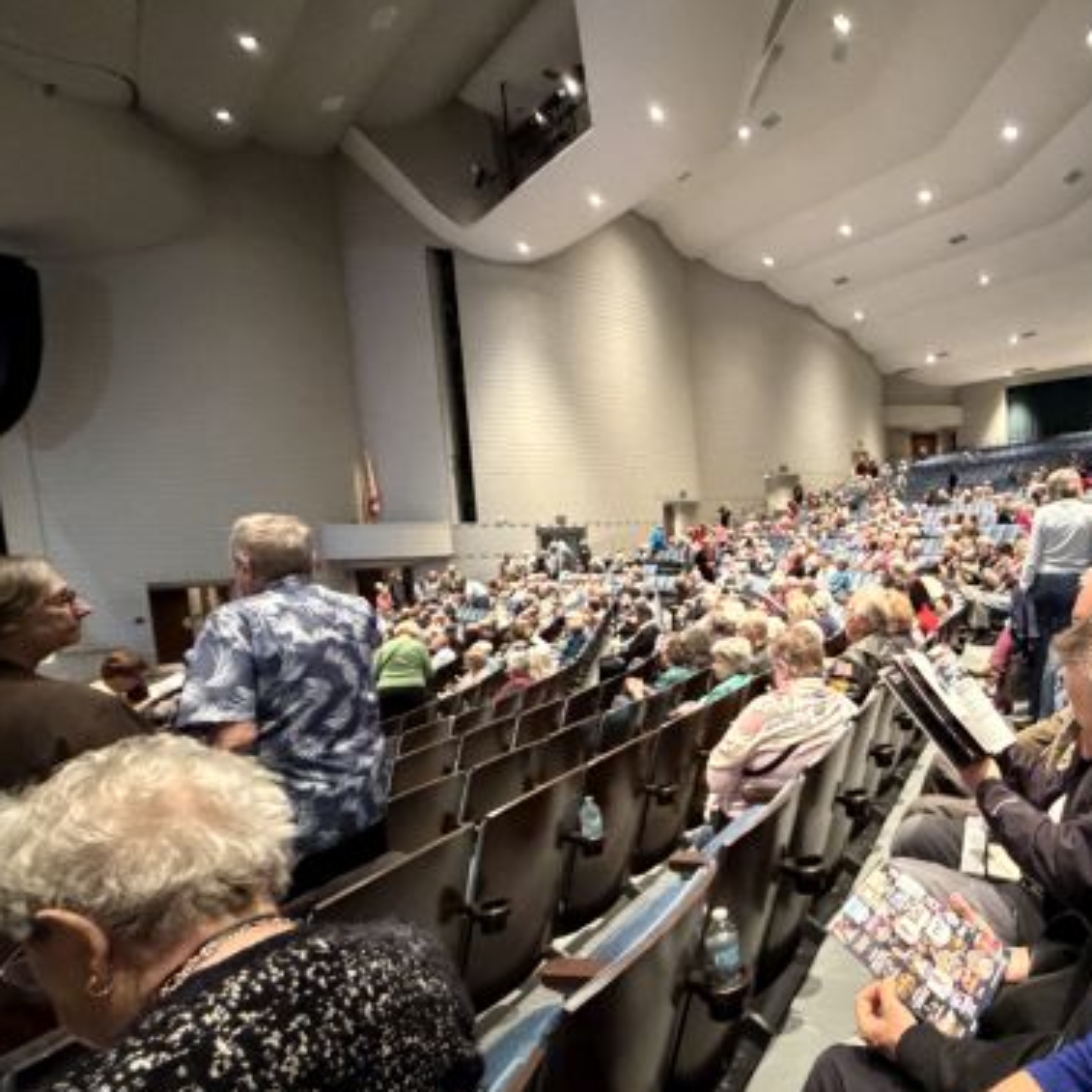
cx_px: 901
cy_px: 617
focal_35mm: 21
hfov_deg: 64.5
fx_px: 749
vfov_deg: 71.8
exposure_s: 1/30
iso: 1250
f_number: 2.2
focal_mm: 2.22
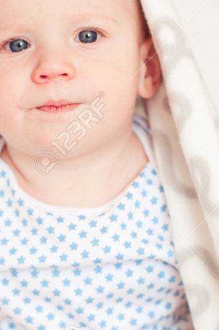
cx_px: 51
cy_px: 242
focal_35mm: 201
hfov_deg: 6.8
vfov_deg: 10.2
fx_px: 1836
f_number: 2.2
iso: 400
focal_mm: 85
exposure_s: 1/250
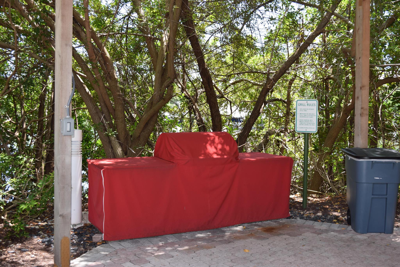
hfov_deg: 47.9
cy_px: 134
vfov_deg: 33.0
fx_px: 450
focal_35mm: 40
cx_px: 200
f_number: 5.6
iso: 180
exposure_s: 1/125
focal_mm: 27
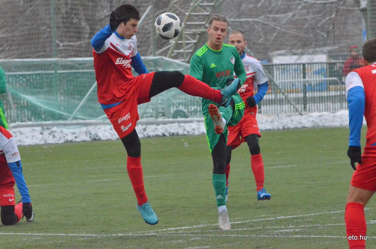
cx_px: 188
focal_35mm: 300
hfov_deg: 6.9
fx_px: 3127
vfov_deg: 4.6
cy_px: 124
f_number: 8
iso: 6400
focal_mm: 200
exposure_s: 1/4000
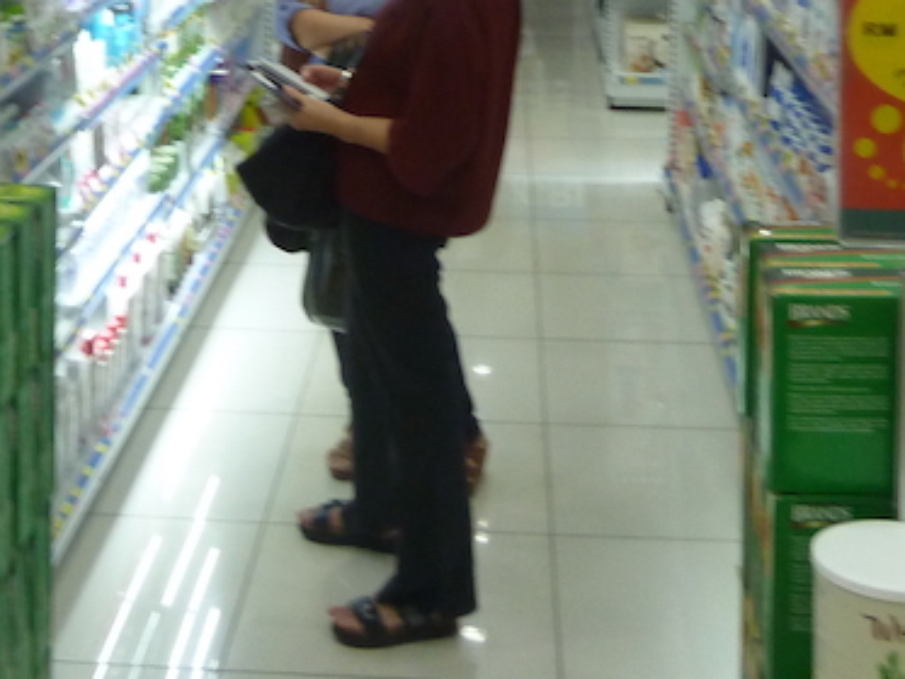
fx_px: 1752
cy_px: -187
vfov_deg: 20.2
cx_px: 328
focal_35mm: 67
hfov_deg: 28.8
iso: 200
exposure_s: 1/30
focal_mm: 4.1
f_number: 3.3
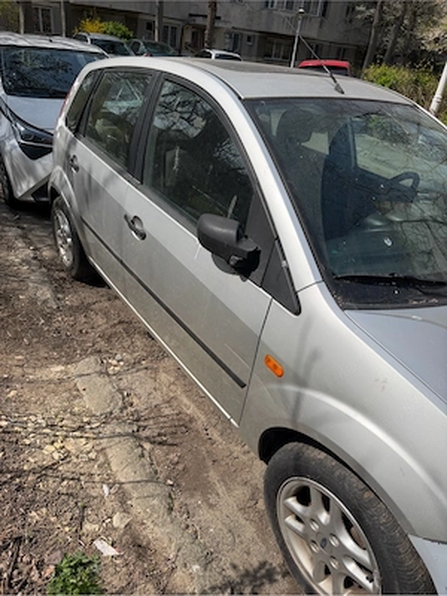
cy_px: 298
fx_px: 413
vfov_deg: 71.6
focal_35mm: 24
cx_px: 224
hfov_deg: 56.8
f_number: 1.78
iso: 100
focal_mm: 6.76
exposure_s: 1/7353
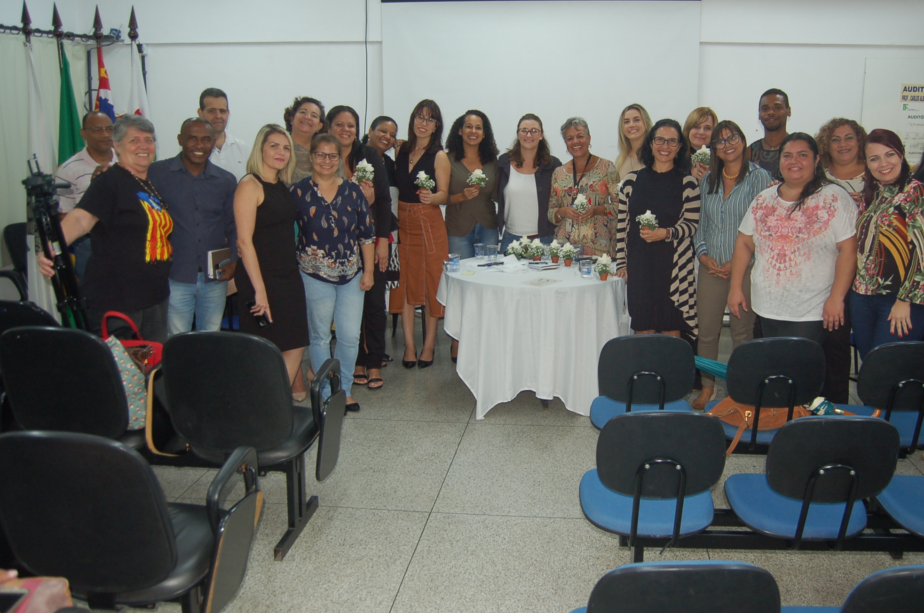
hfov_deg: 60.2
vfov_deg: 42.1
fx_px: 794
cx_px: 507
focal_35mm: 31
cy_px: 281
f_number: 3.5
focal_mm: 18
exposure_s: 1/60
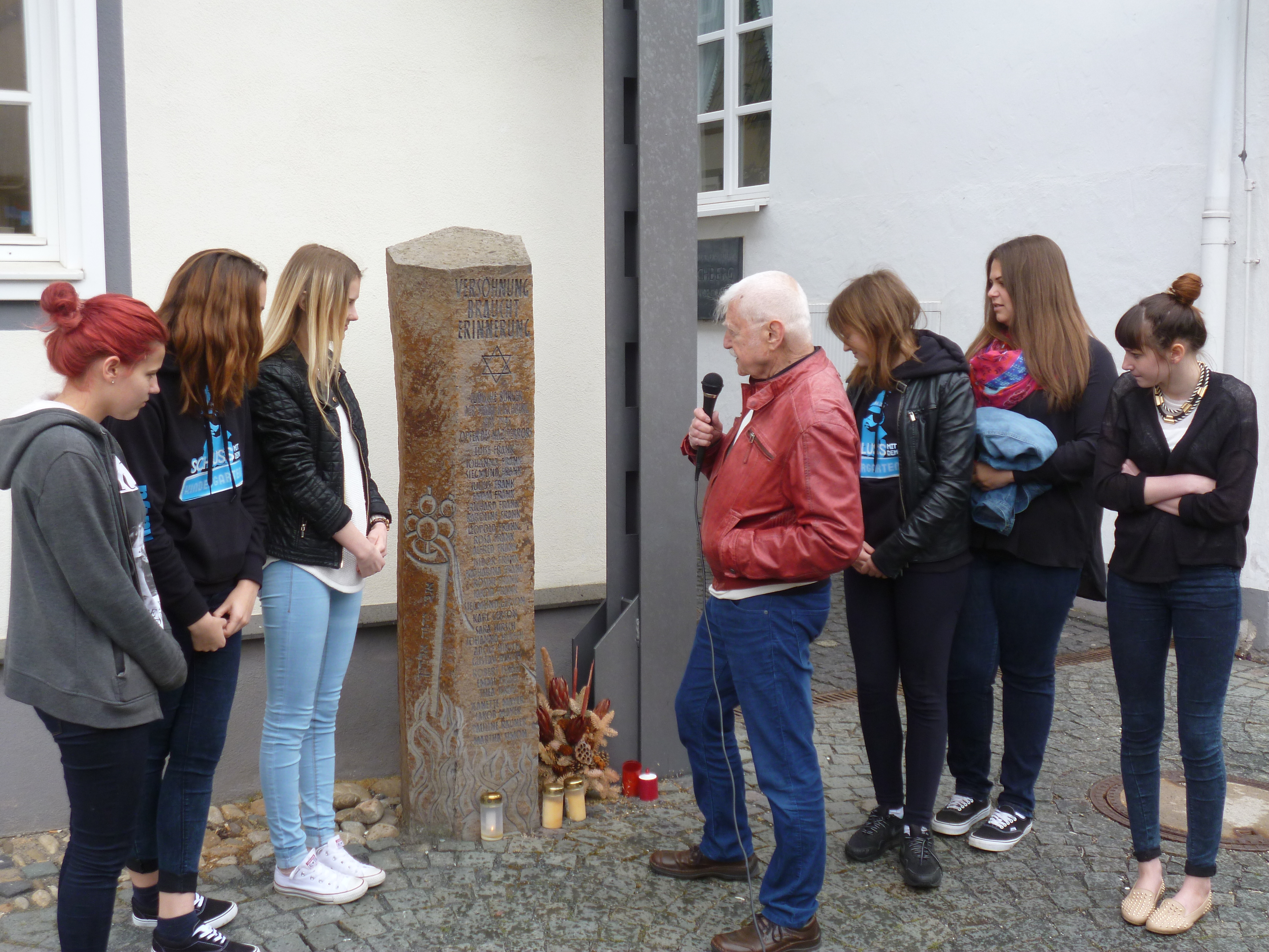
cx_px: 634
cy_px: 476
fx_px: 1613
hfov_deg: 42.9
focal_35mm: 44
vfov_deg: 32.9
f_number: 3.4
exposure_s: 1/100
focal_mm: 7.9
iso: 100
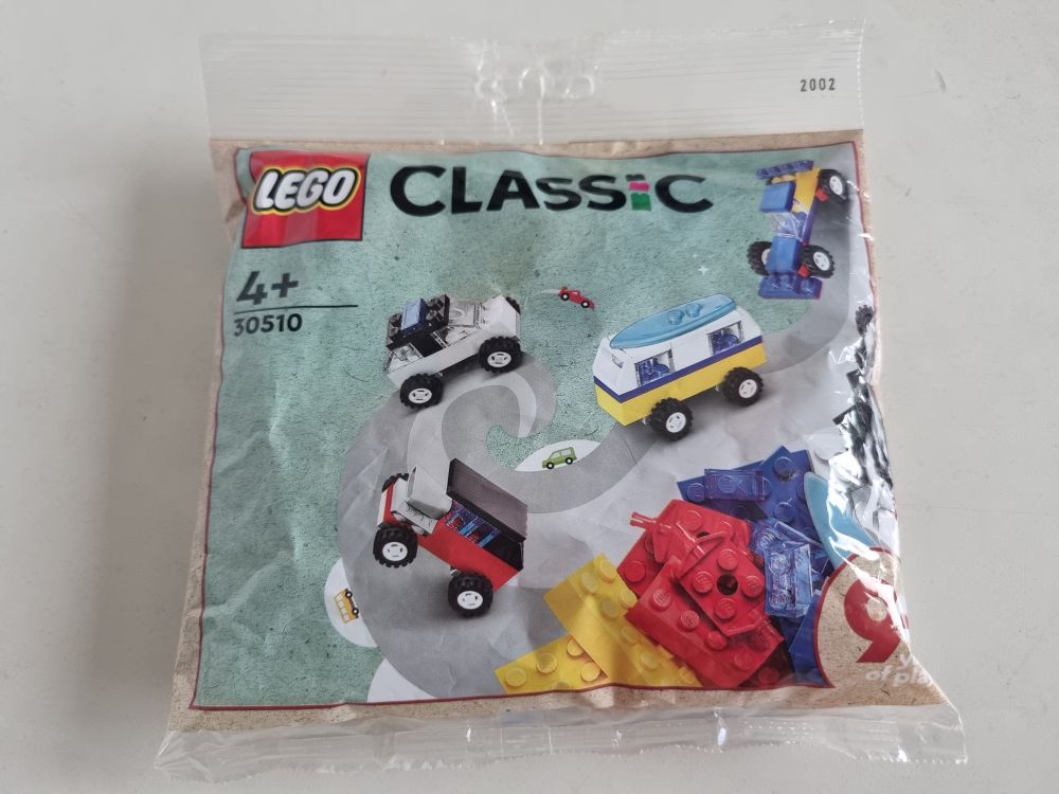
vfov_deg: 53.1
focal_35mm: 26
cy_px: 397
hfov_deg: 67.3
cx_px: 530
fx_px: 795
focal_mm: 5.4
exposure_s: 1/50
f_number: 1.8
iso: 250
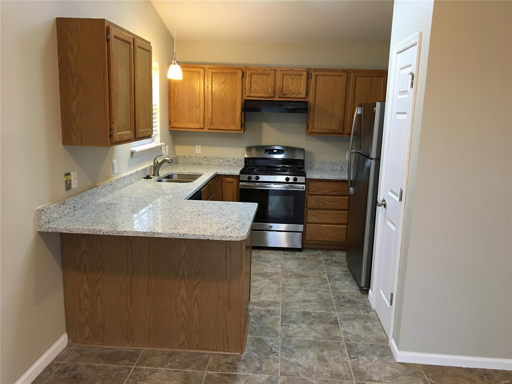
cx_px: 256
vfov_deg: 48.2
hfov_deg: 61.7
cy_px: 192
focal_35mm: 29
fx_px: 429
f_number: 2.2
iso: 125
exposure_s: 1/30
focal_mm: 4.15
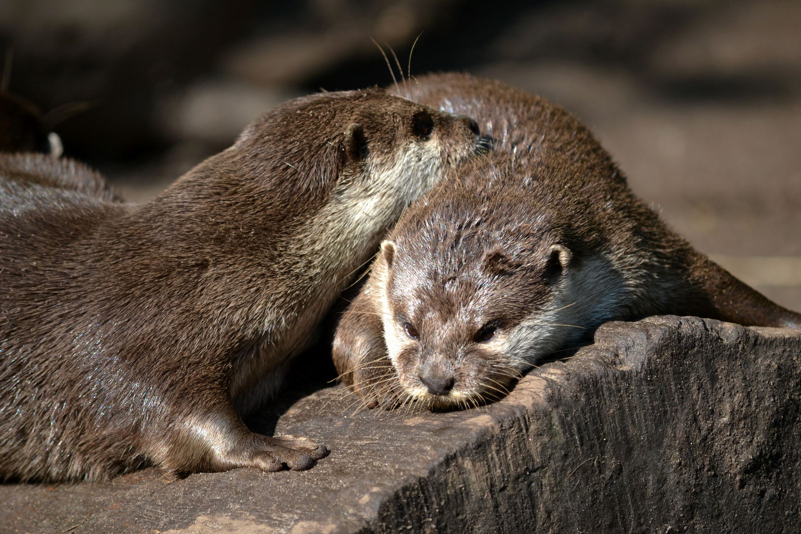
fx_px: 8008
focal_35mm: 360
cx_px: 400
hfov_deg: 5.7
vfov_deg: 3.8
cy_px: 267
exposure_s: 1/500
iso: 250
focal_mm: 240
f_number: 5.6
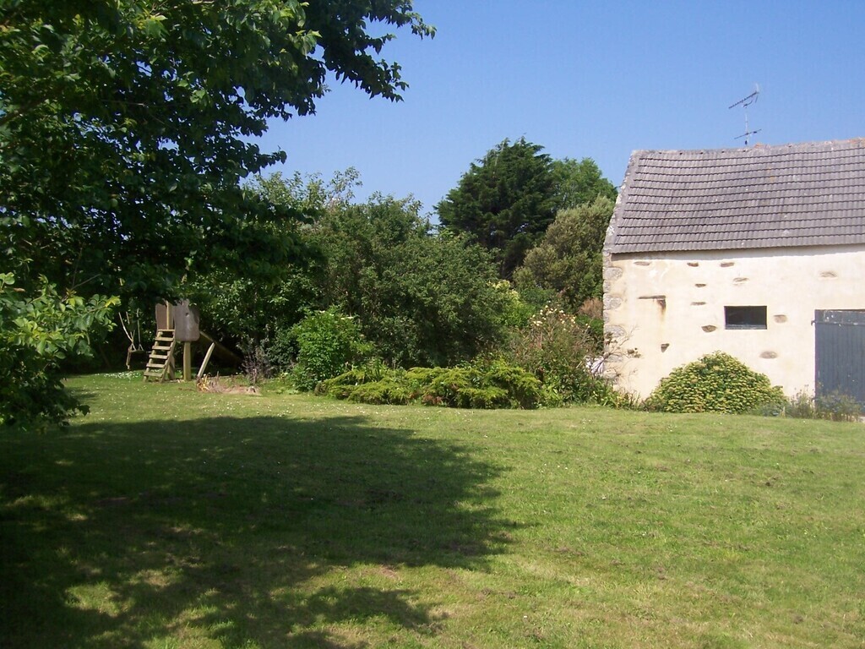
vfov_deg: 41.8
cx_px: 432
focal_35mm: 34
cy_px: 324
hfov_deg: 54.0
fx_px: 850
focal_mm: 5.6
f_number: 5.6
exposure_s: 1/500
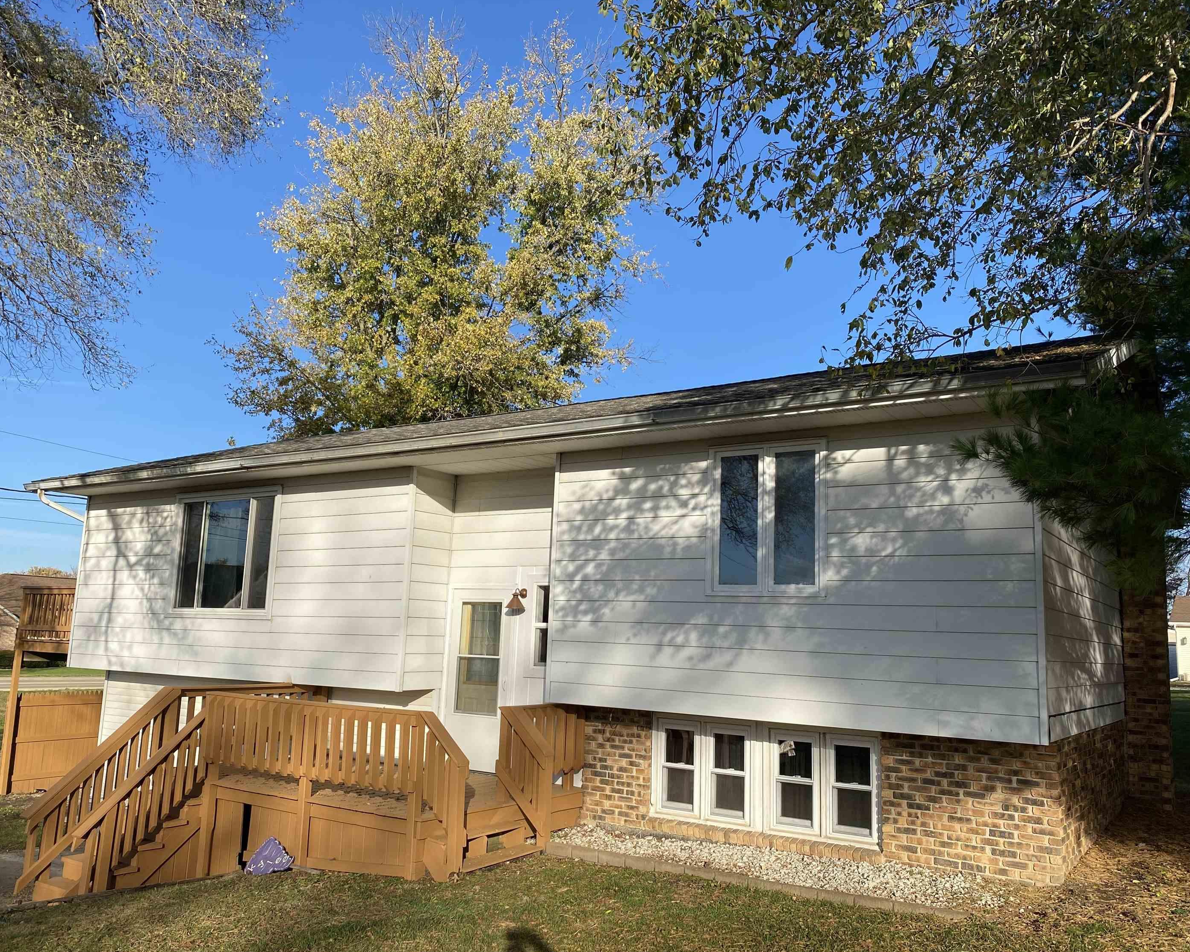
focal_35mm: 28
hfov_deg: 62.2
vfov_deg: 51.5
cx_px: 608
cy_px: 472
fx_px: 986
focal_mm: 4.25
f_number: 1.8
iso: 32
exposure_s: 1/2513
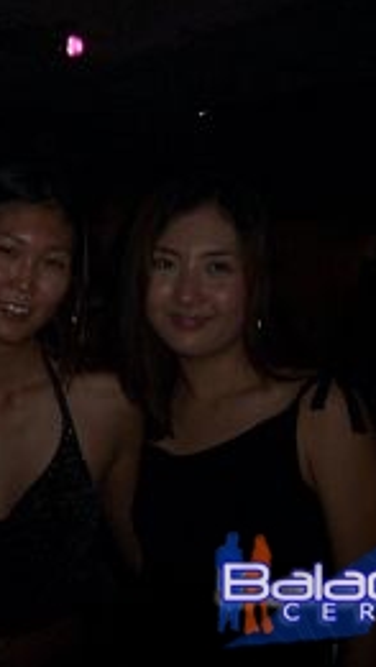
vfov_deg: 34.3
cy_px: 331
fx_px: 1080
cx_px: -31
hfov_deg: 19.0
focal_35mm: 61
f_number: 2.8
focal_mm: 8
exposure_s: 1/30
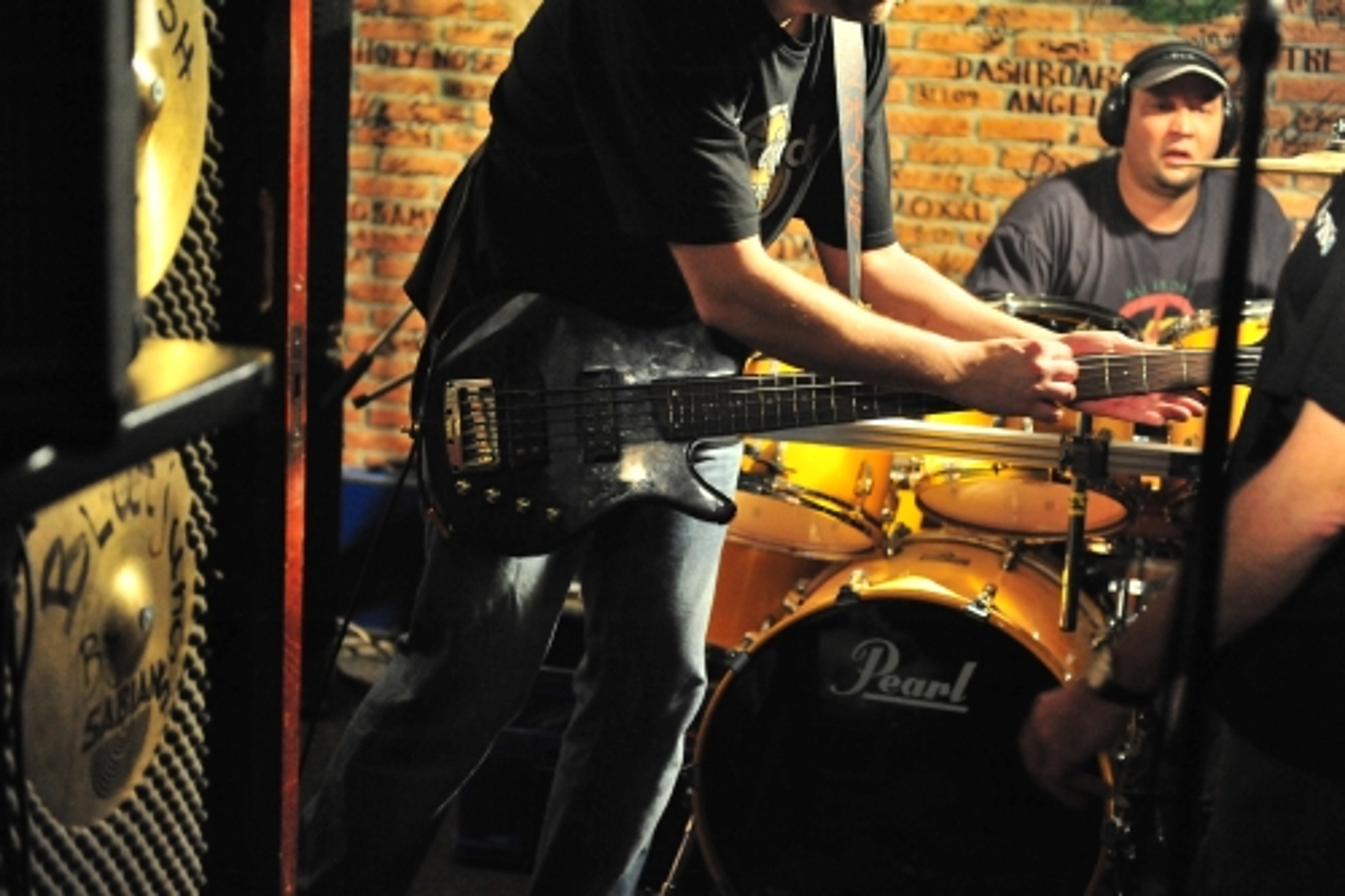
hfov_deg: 28.9
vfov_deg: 19.4
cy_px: 448
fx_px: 2614
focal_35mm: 70
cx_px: 672
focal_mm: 70
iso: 6400
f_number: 2.8
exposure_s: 1/125
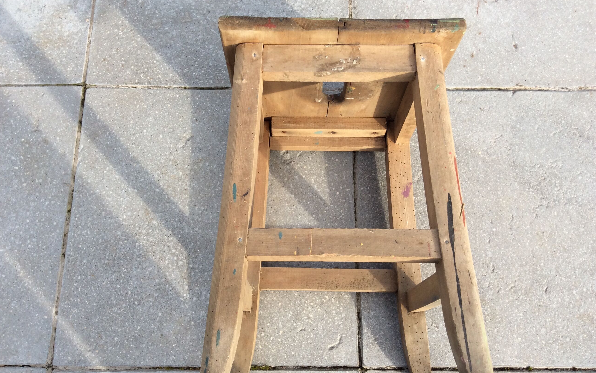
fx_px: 552
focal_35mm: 34
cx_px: 297
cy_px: 203
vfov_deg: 37.2
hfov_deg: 56.7
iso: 32
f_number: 2.4
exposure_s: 1/473
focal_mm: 3.3
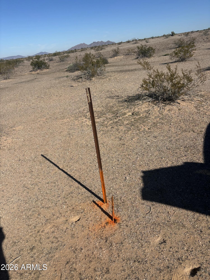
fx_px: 210
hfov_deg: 53.1
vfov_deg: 67.3
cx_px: 105
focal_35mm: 26
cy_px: 140
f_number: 1.6
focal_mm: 5.96
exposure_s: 1/5952
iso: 50
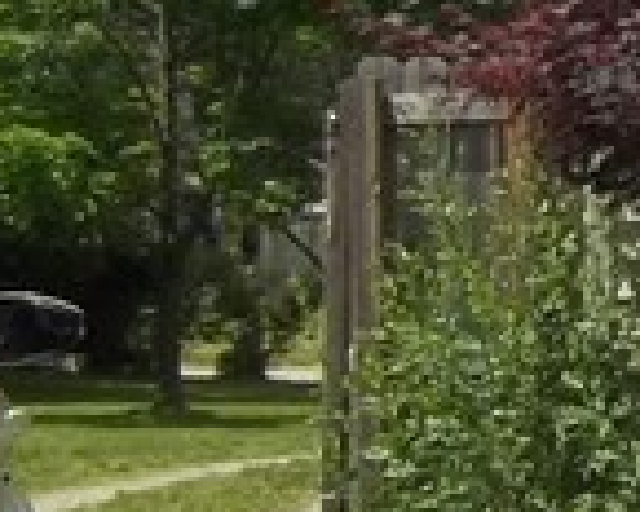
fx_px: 4186
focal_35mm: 221
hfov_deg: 7.3
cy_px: -75
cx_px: 2202
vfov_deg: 7.0
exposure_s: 1/160
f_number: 8.8
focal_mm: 5.7
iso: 64
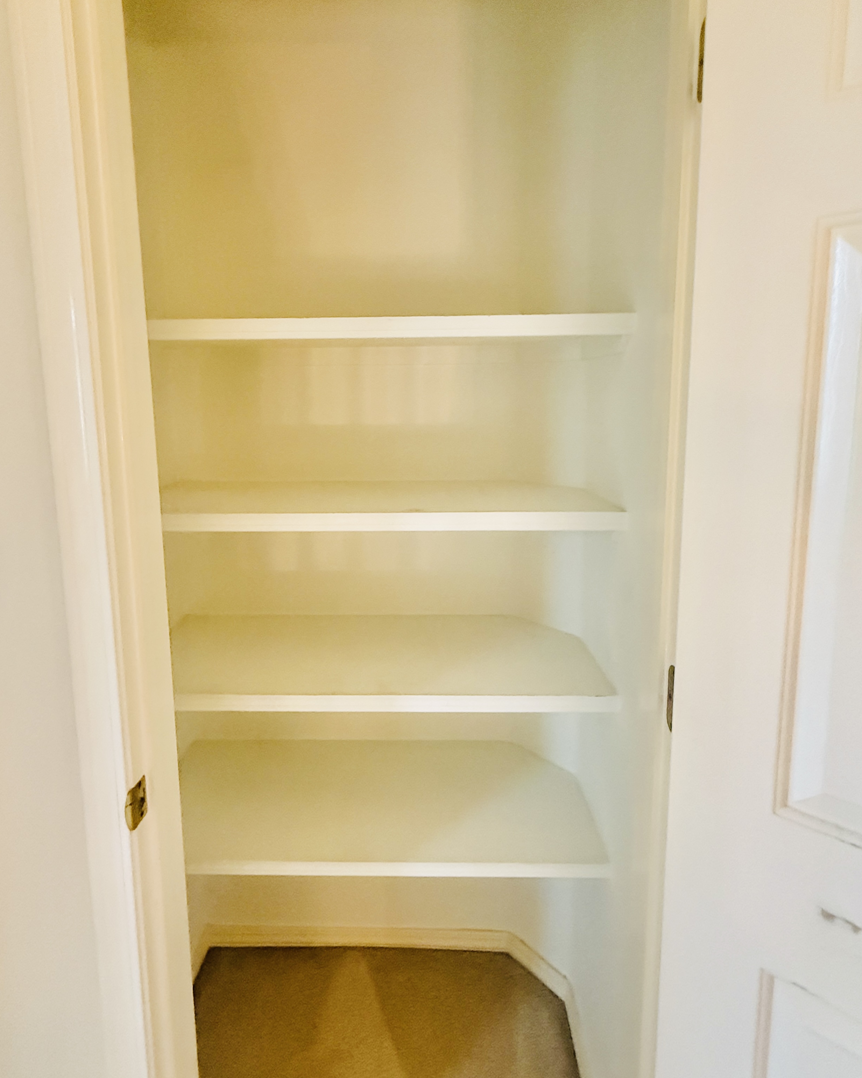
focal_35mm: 16
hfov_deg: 80.4
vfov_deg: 93.1
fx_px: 510
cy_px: 554
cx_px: 424
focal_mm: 2.22
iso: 800
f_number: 2.2
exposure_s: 1/60
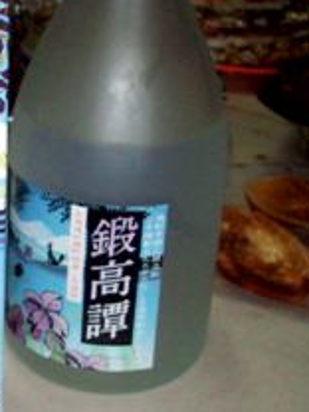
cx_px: 11
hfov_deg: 16.3
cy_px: 158
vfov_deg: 22.0
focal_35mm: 89
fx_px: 1059
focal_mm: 6.2
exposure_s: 1/45
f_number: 2.8
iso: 160
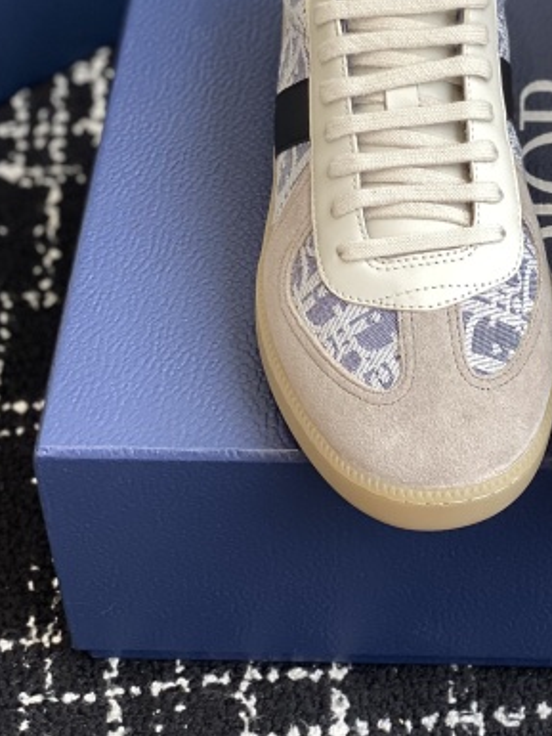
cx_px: 560
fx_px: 2295
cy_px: 82
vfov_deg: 17.9
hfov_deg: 13.5
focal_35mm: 108
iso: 32
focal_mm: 6
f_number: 2
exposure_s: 1/122
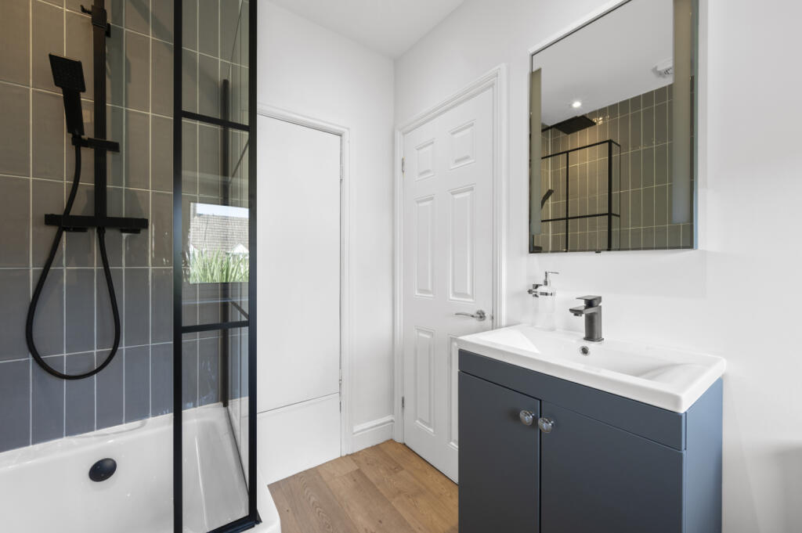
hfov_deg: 104.3
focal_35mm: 14
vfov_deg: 81.1
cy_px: 266
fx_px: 312
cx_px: 401
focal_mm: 14
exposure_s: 1/1.25
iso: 200
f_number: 16
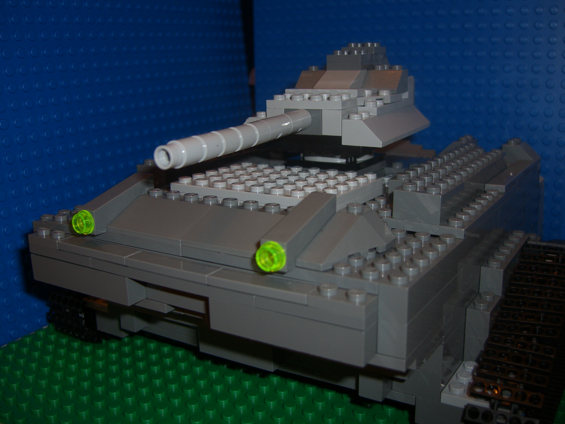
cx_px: 282
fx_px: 620
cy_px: 212
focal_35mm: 38
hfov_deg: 49.0
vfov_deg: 37.7
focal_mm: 7.9
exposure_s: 1/60
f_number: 2.8
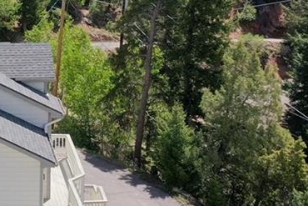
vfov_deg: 11.3
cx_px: -97
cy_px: 18
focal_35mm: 121
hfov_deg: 16.0
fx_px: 1036
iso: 100
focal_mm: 10.26
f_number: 5.6
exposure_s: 1/400
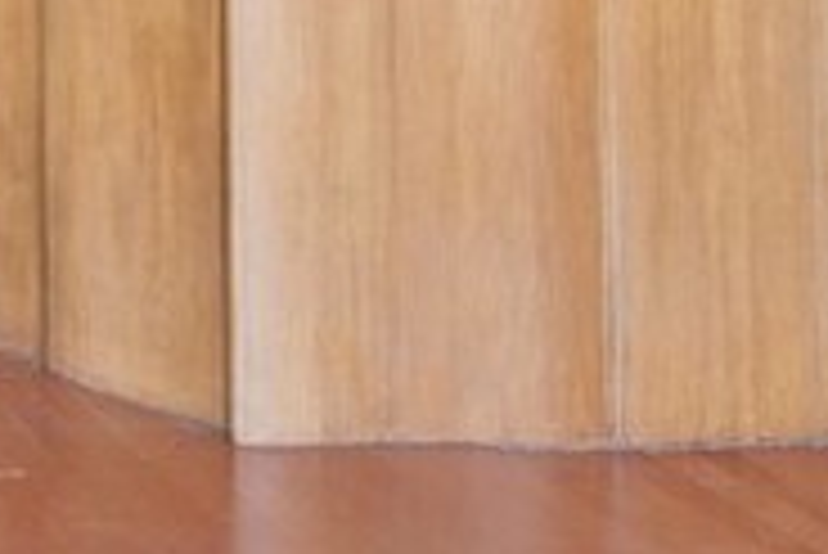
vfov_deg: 13.8
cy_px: -421
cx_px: -724
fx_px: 2049
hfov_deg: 17.7
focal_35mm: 89
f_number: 5.6
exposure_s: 1/60
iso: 3200
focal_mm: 16
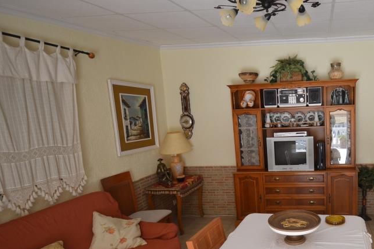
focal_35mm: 24
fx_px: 249
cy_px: 161
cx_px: 298
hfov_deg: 67.1
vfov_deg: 52.3
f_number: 4
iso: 400
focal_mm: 10
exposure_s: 1/60
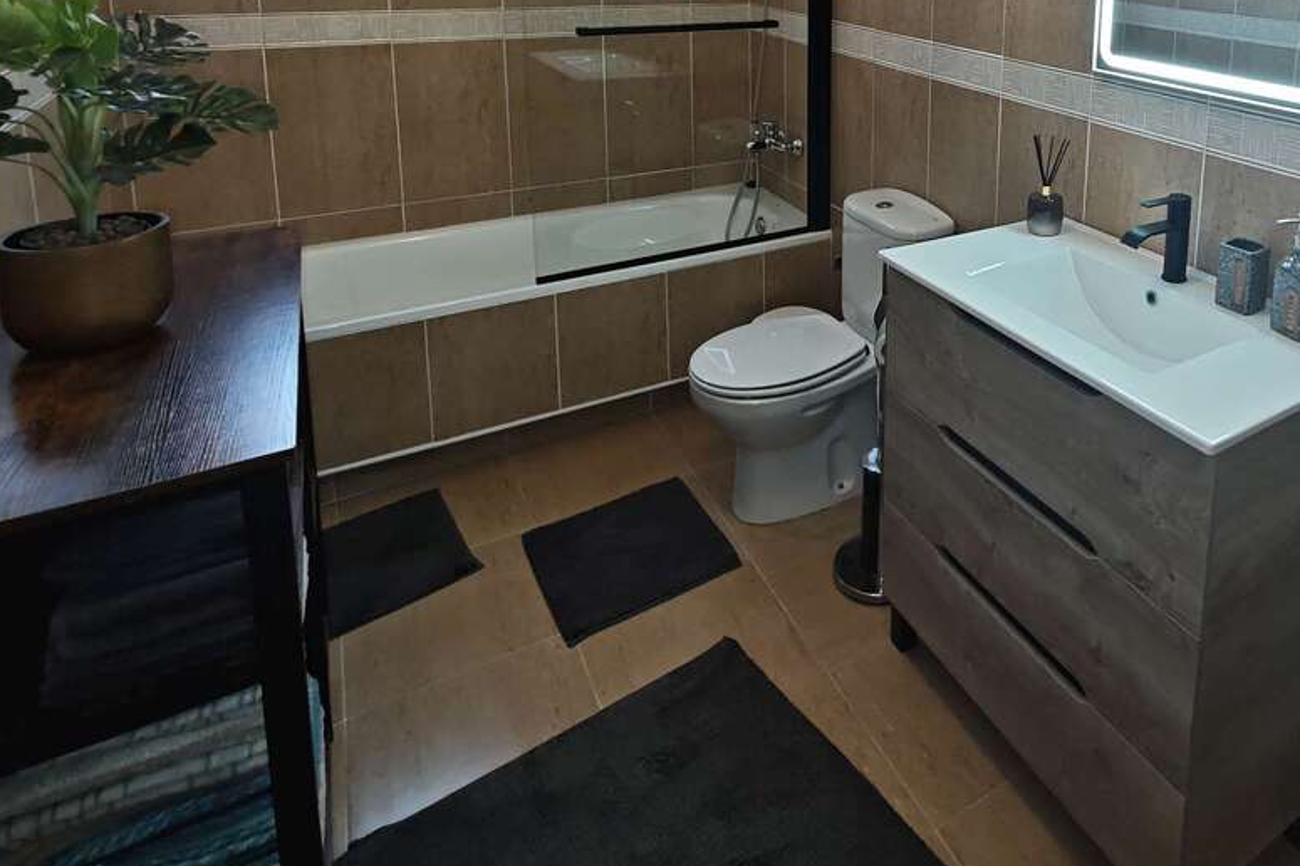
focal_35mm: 24
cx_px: 974
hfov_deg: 69.0
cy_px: 86
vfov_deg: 47.6
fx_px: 866
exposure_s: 1/50
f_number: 2.2
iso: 250
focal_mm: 2.16
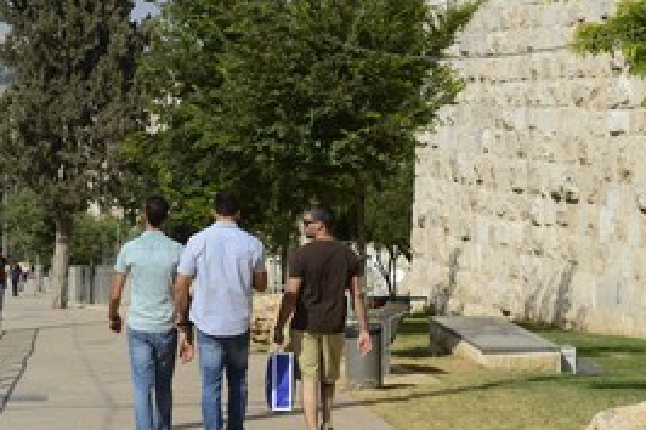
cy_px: 158
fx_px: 1757
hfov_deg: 20.6
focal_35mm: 98
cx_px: 153
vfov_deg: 13.9
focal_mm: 62
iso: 200
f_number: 9
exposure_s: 1/400
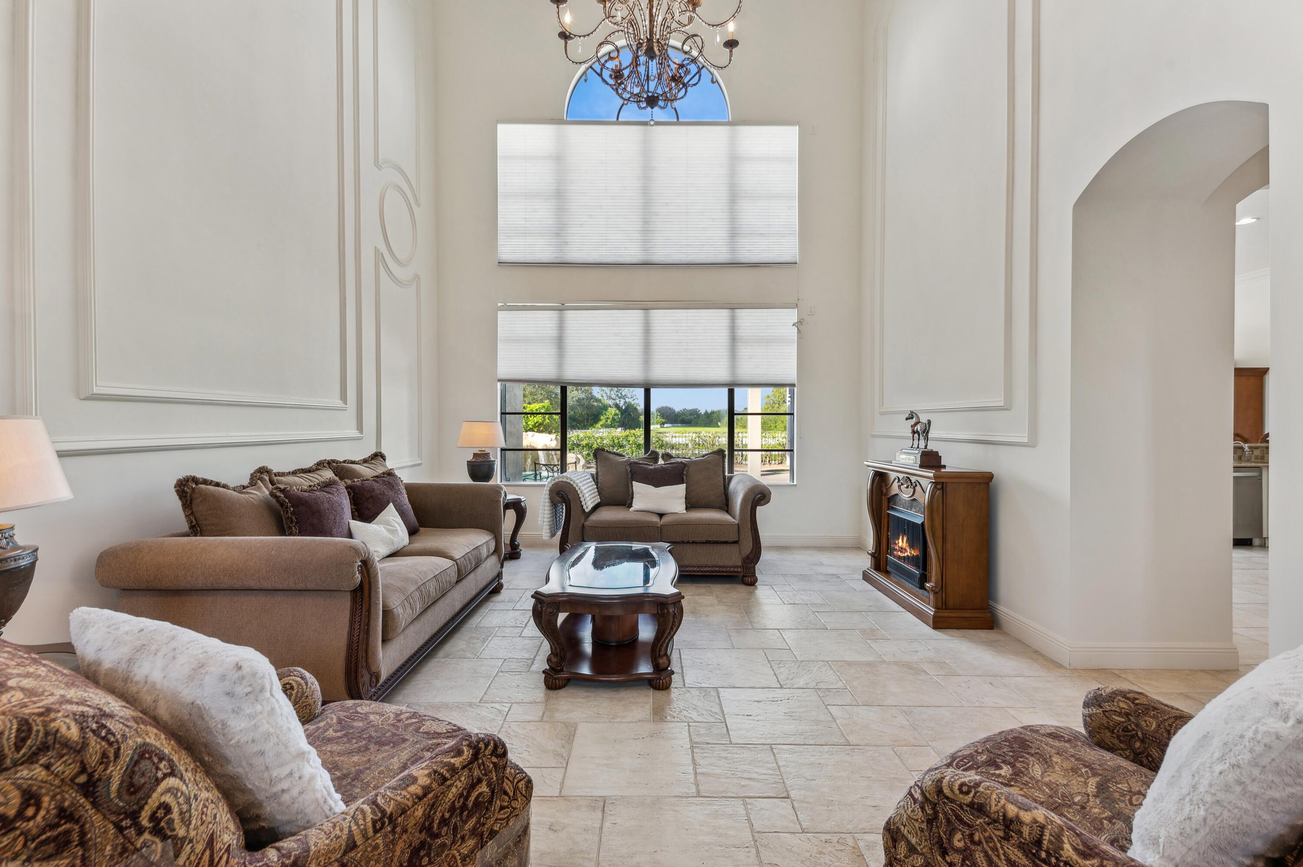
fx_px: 543
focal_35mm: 15
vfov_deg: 77.2
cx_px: 652
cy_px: 434
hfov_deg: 100.4
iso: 100
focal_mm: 15
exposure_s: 1/13
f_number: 8
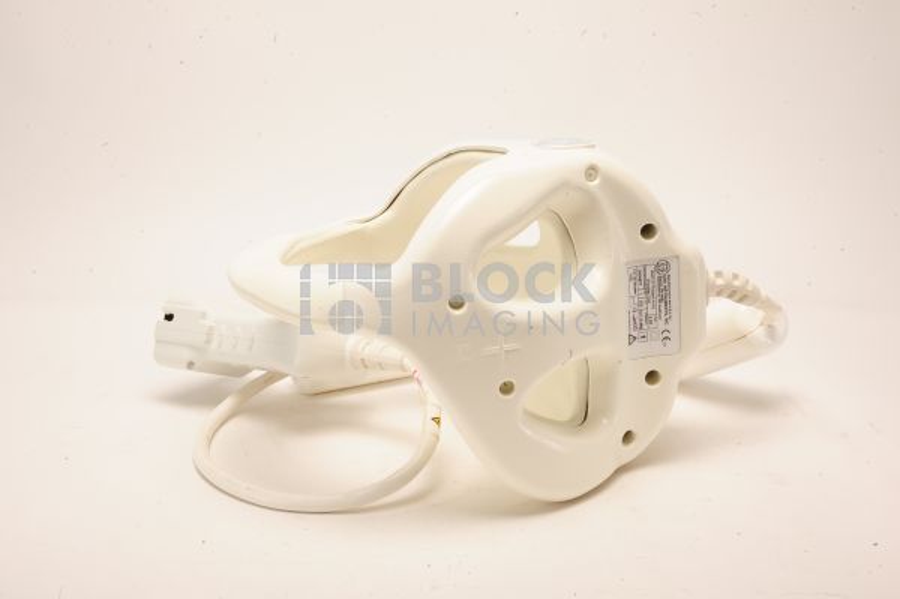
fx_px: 1249
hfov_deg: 39.6
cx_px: 450
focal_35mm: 50
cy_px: 300
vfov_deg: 26.9
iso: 320
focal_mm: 50
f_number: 20
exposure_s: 1/160
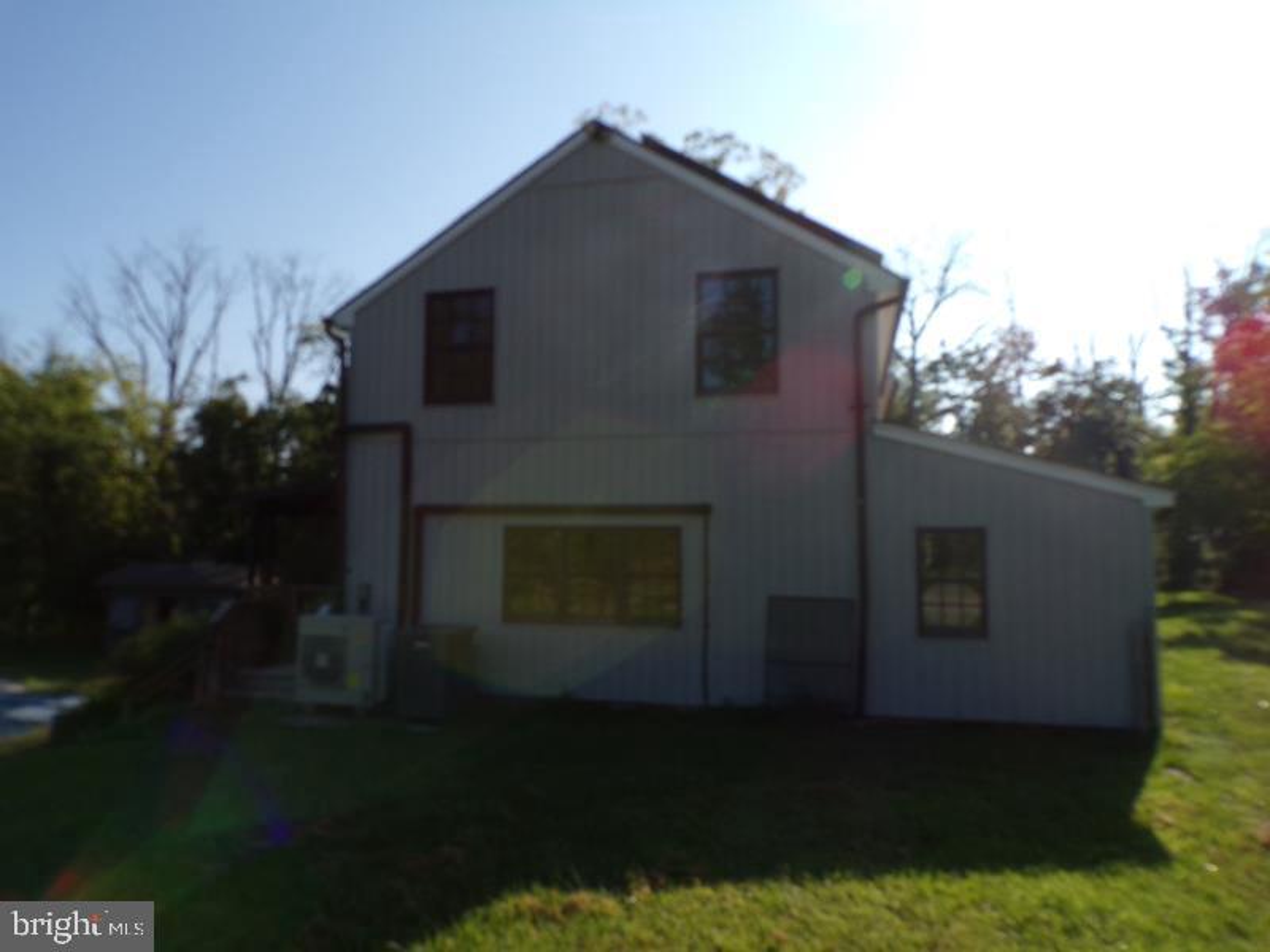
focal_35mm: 24
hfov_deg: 71.6
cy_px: 476
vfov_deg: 56.8
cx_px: 635
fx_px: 881
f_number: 5.8
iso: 80
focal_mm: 4.3
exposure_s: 1/340
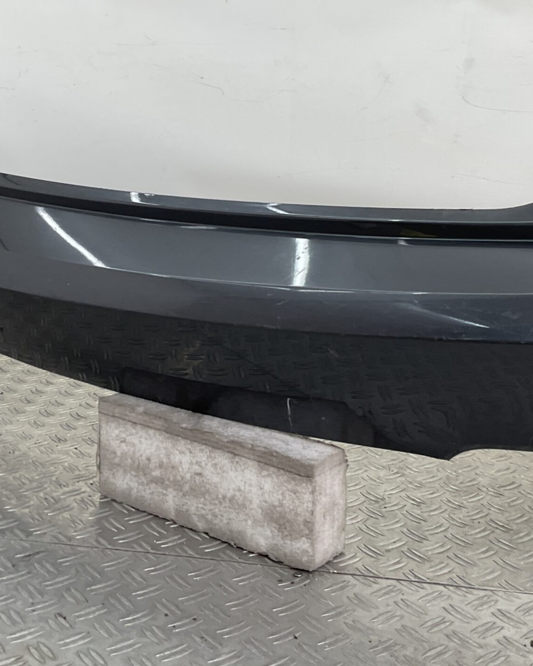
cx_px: 223
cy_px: 247
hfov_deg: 29.6
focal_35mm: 51
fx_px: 1006
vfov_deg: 36.4
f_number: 1.8
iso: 16
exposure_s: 1/137
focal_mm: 3
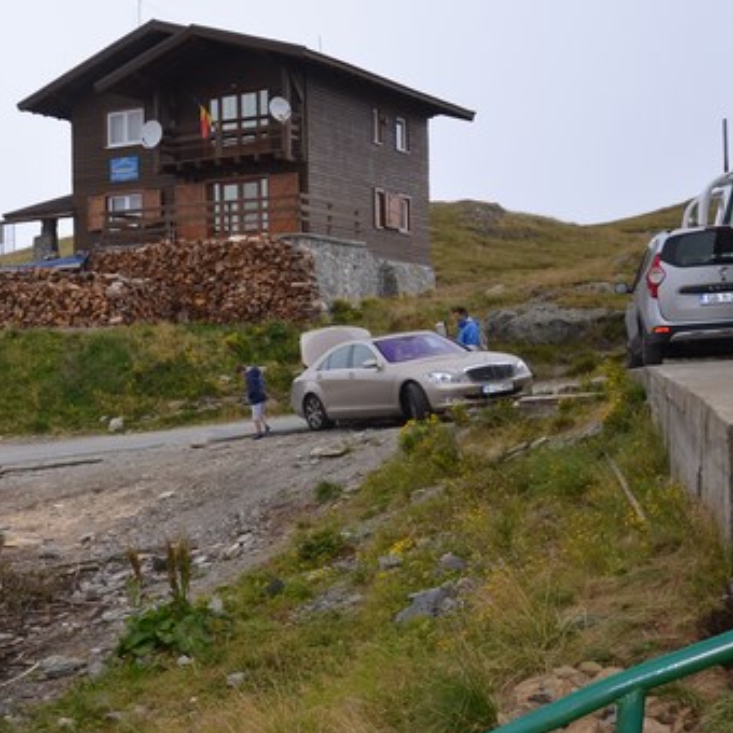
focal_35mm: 63
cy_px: 368
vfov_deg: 27.3
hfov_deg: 26.1
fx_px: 1509
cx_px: 22
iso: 280
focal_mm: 21
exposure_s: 1/125
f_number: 4
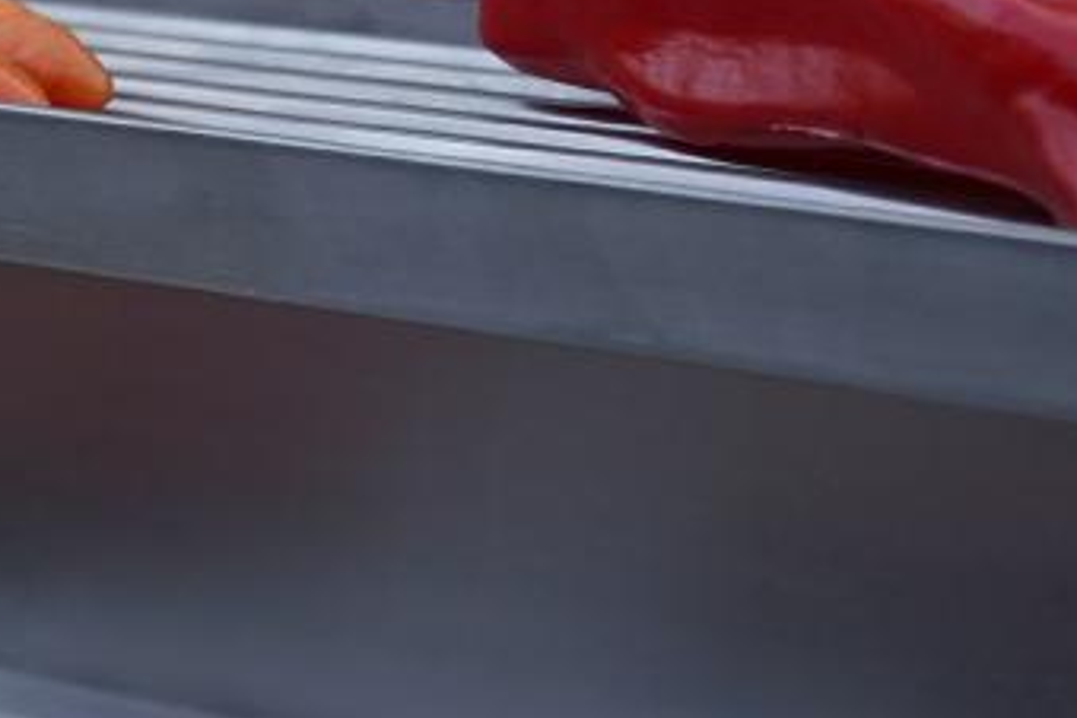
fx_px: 5119
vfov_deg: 7.9
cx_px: -1169
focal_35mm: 171
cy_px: 877
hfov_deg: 10.8
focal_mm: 30.2
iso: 250
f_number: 3.5
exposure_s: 1/500
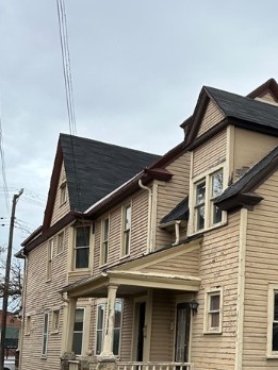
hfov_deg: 26.7
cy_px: 292
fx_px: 568
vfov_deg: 35.1
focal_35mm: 53
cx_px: 241
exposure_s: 1/503
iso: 80
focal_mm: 6.86
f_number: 1.78
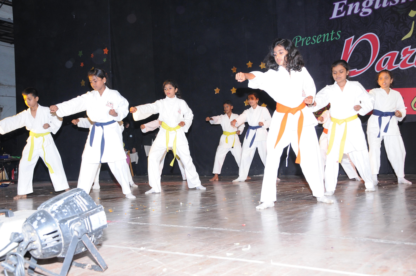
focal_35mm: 42
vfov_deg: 31.8
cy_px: 138
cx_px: 208
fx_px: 485
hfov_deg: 46.4
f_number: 5
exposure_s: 1/125
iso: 640
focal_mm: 28
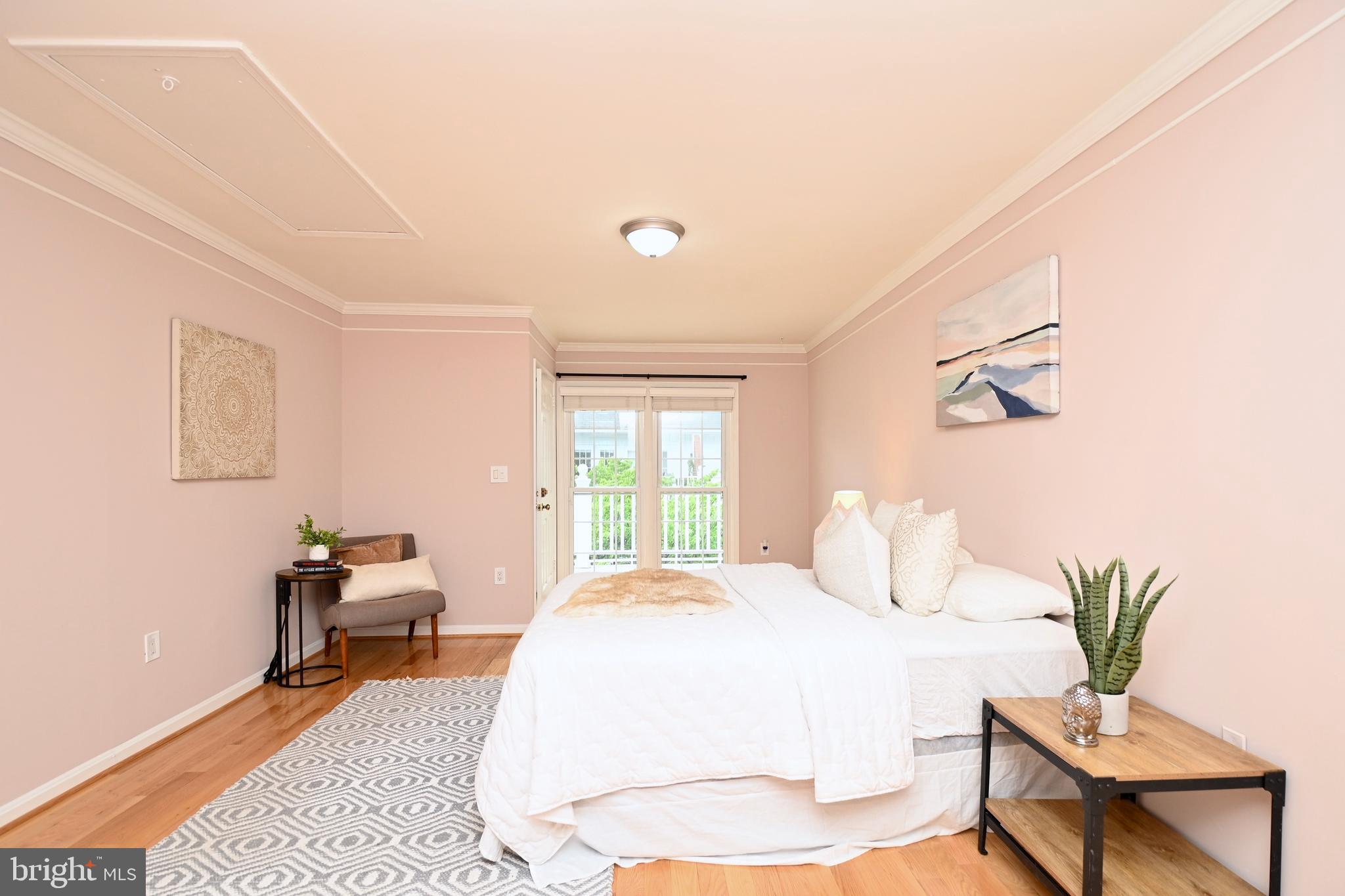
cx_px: 672
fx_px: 560
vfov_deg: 77.3
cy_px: 448
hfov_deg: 100.4
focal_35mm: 15
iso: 320
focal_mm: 10
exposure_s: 1/50
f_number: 7.1
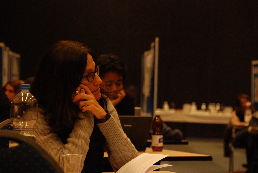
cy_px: 86
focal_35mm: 135
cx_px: 129
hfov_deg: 15.2
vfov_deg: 10.2
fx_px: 969
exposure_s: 1/20
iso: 1000
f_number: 5.3
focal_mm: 90
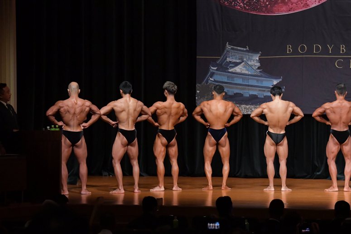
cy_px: 117
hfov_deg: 13.7
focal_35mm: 150
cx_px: 176
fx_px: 1462
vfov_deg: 9.1
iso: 5000
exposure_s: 1/400
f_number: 5.6
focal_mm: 100
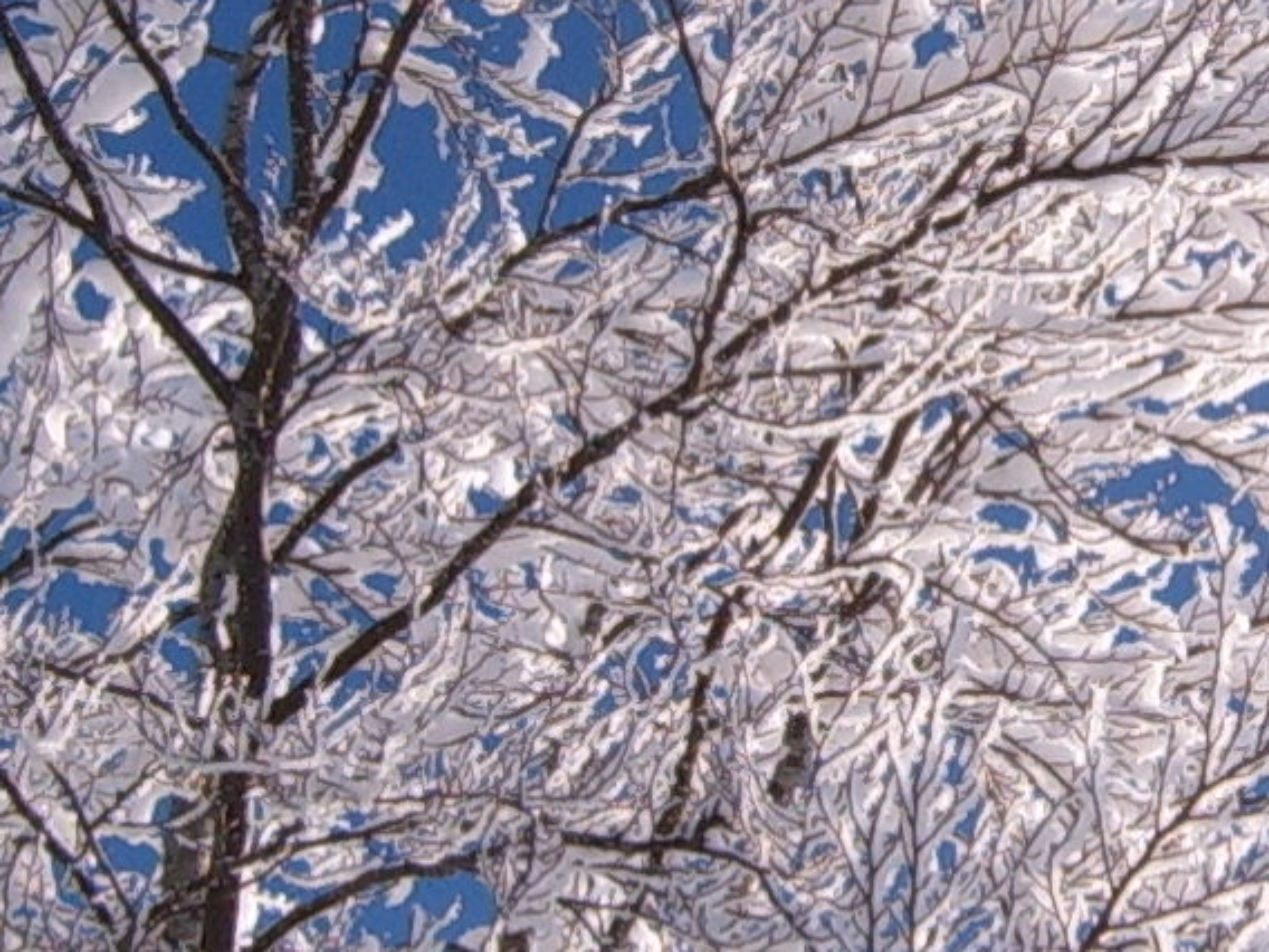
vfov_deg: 10.0
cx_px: 1233
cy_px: 400
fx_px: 5426
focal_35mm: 148
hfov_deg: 13.2
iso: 63
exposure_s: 1/500
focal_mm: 6.2
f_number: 6
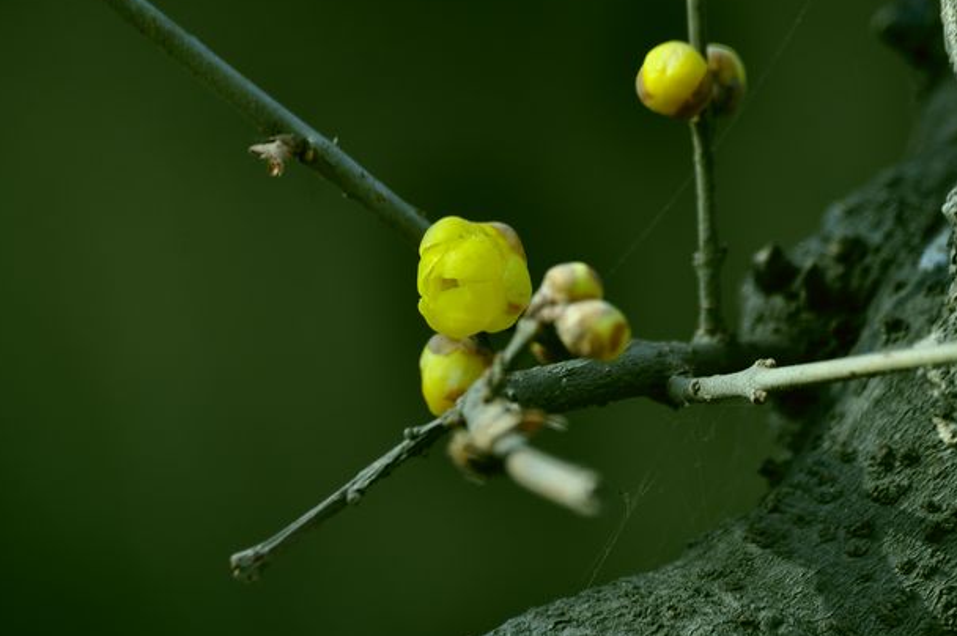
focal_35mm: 592
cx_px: 493
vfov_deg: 2.3
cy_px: 294
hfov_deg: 3.5
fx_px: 15720
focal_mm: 300
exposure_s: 1/125
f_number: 5.6
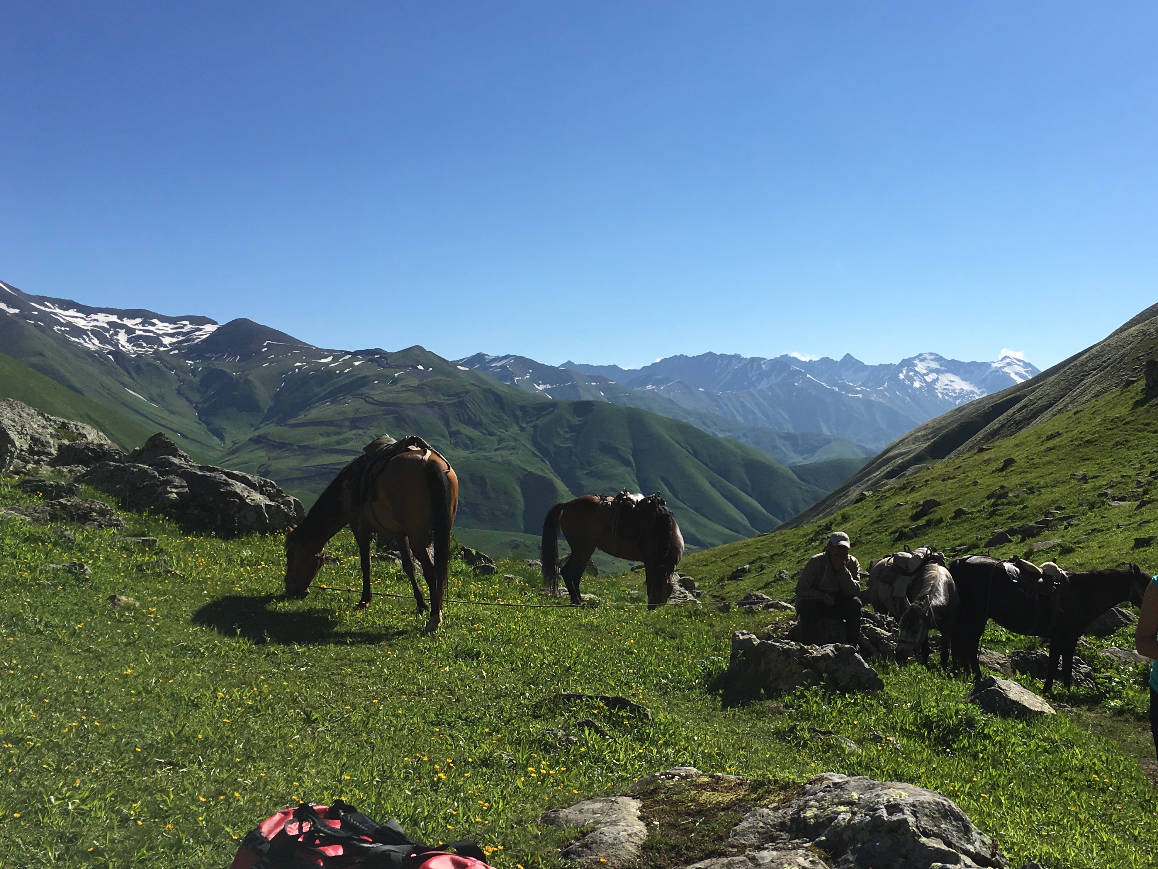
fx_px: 1305
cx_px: 731
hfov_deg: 47.4
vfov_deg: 36.8
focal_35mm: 39
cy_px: 443
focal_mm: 4.15
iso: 25
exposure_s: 1/2959
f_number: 2.2
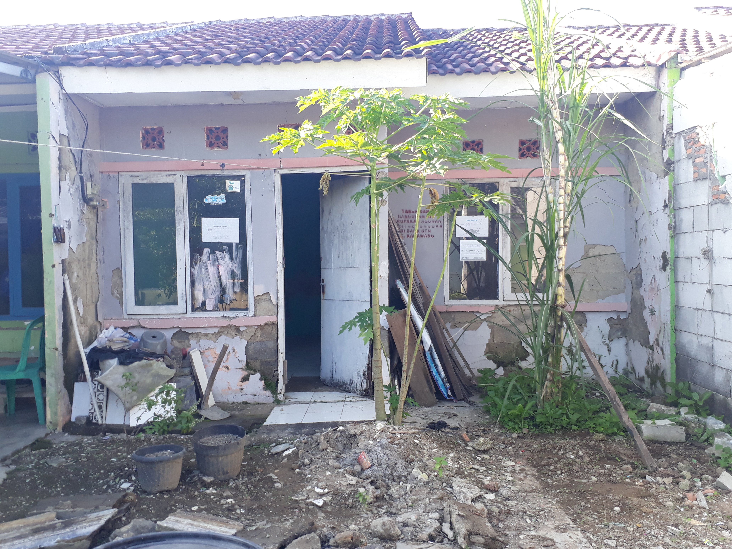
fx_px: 571
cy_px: 274
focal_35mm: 27
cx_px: 366
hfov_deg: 65.3
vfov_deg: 51.4
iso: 40
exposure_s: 1/131
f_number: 1.9
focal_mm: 3.6
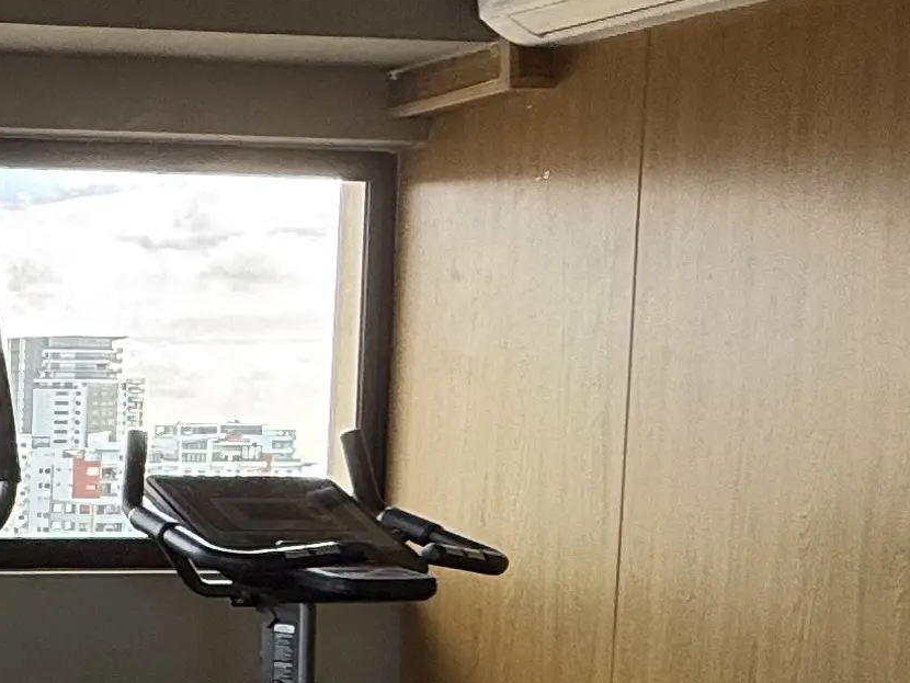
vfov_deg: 21.3
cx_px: -800
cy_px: 554
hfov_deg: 19.6
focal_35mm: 68
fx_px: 1788
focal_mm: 2.22
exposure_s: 1/160
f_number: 2.2
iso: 64
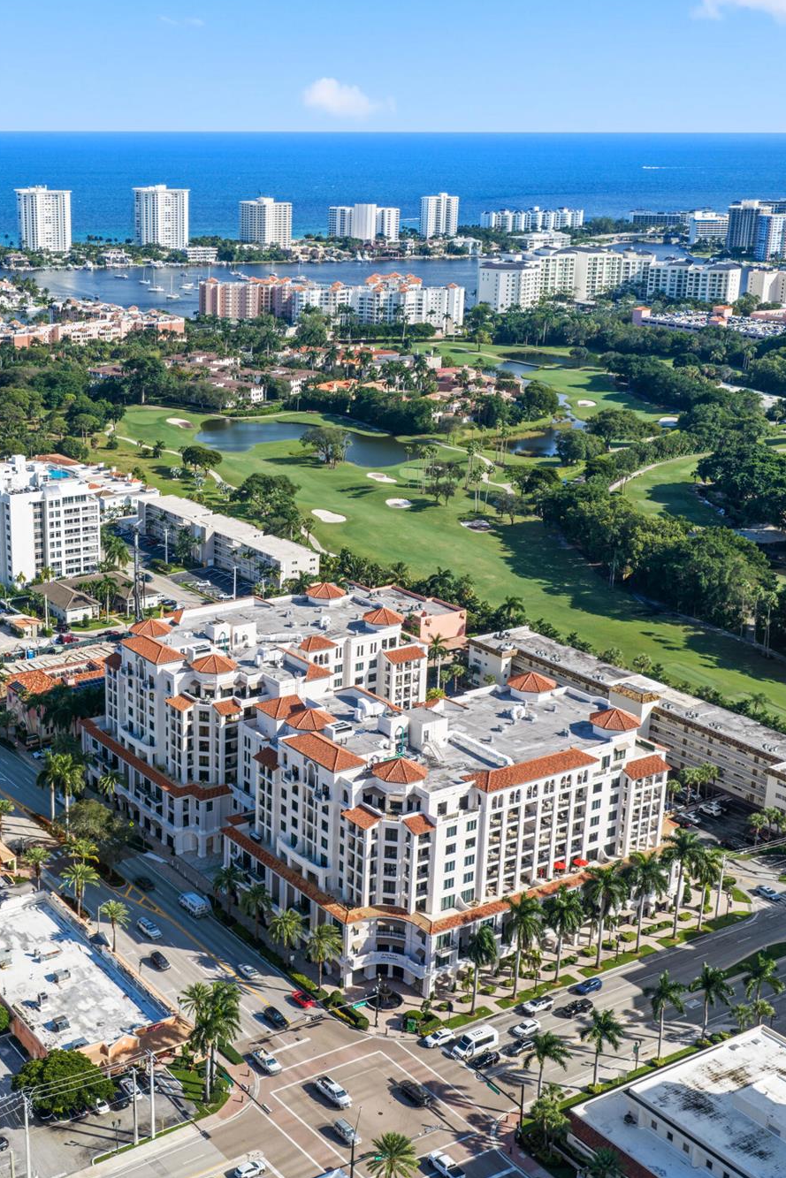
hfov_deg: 30.7
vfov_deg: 45.4
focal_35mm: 43
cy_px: 581
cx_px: 199
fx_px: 1408
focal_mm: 14.45
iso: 100
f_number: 5
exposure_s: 1/160
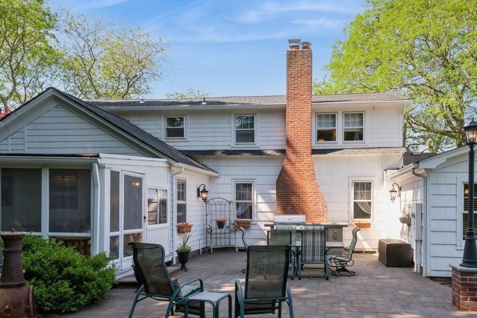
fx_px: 371
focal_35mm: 28
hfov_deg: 65.0
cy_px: 216
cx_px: 281
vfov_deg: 45.6
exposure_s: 1/100
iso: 640
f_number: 14
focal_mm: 17
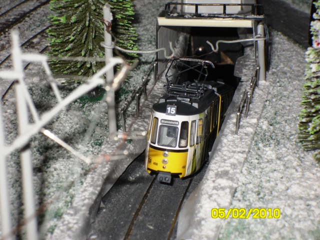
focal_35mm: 105
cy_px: 120
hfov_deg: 18.7
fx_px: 971
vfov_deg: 14.1
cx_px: 160
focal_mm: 18.9
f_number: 14.2
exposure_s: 1/60
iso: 100
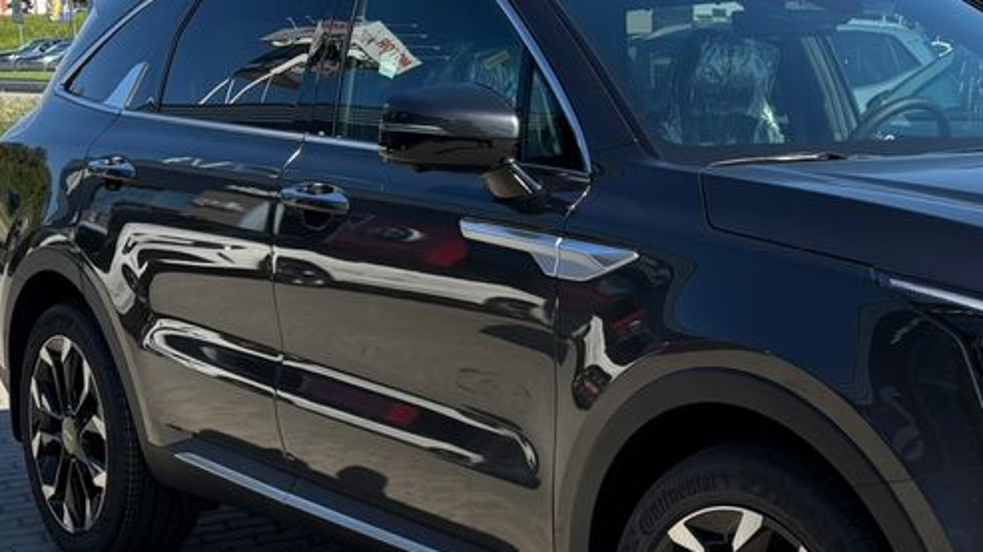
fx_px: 1798
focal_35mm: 69
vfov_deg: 17.4
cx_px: 841
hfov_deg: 29.6
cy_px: 355
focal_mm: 5.96
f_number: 1.6
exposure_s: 1/1953
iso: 50
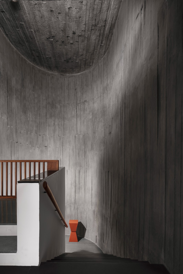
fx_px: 145
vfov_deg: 86.9
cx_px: 92
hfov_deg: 64.6
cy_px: 137
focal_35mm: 19
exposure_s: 1/10
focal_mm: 19
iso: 100
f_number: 10
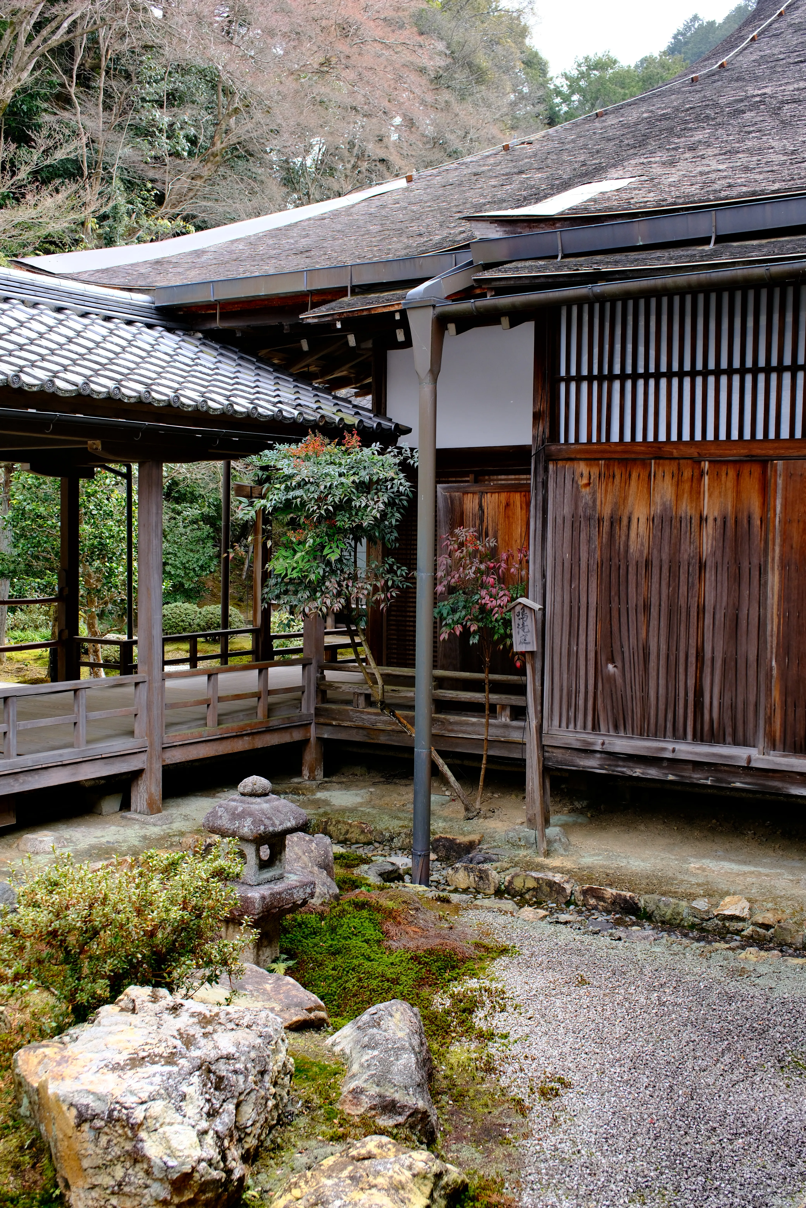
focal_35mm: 39
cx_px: 403
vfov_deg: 49.6
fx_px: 1310
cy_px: 604
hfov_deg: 34.2
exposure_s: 1/170
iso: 320
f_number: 4.5
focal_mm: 25.9
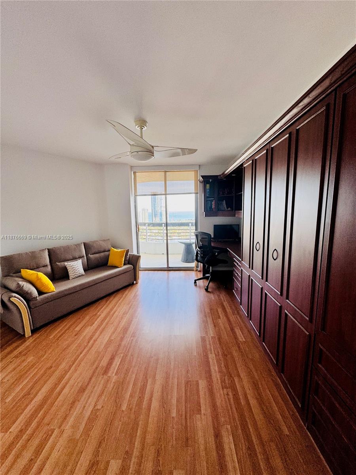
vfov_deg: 102.1
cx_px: 178
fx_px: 192
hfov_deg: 85.7
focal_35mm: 14
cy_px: 238
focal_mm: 2.22
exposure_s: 1/120
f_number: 2.2
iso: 125
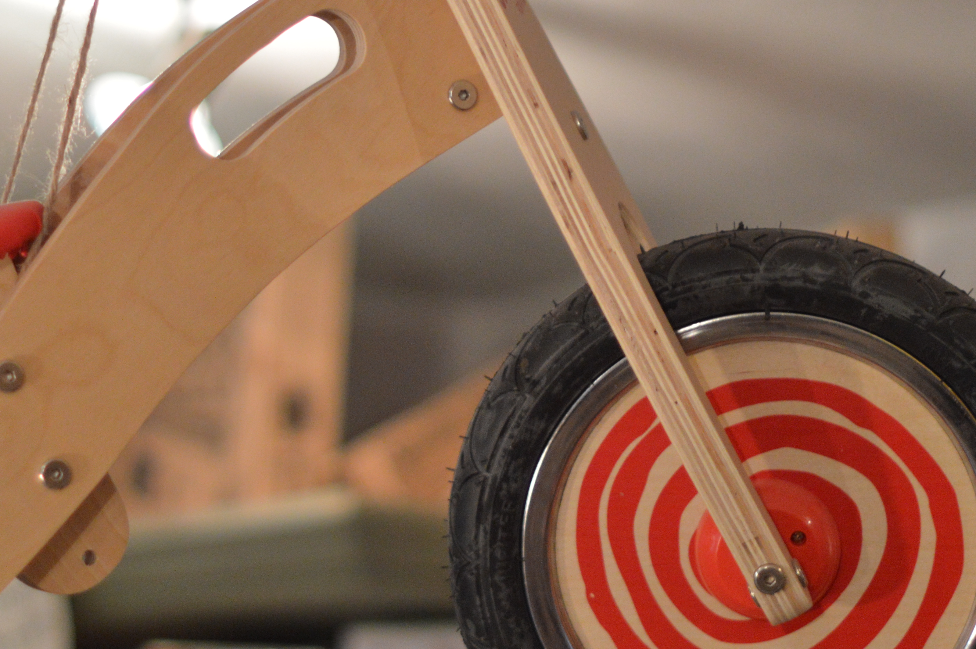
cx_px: 402
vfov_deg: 9.7
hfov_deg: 14.6
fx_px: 3819
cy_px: 219
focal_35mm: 141
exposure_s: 1/250
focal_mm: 50
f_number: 1.4
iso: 800
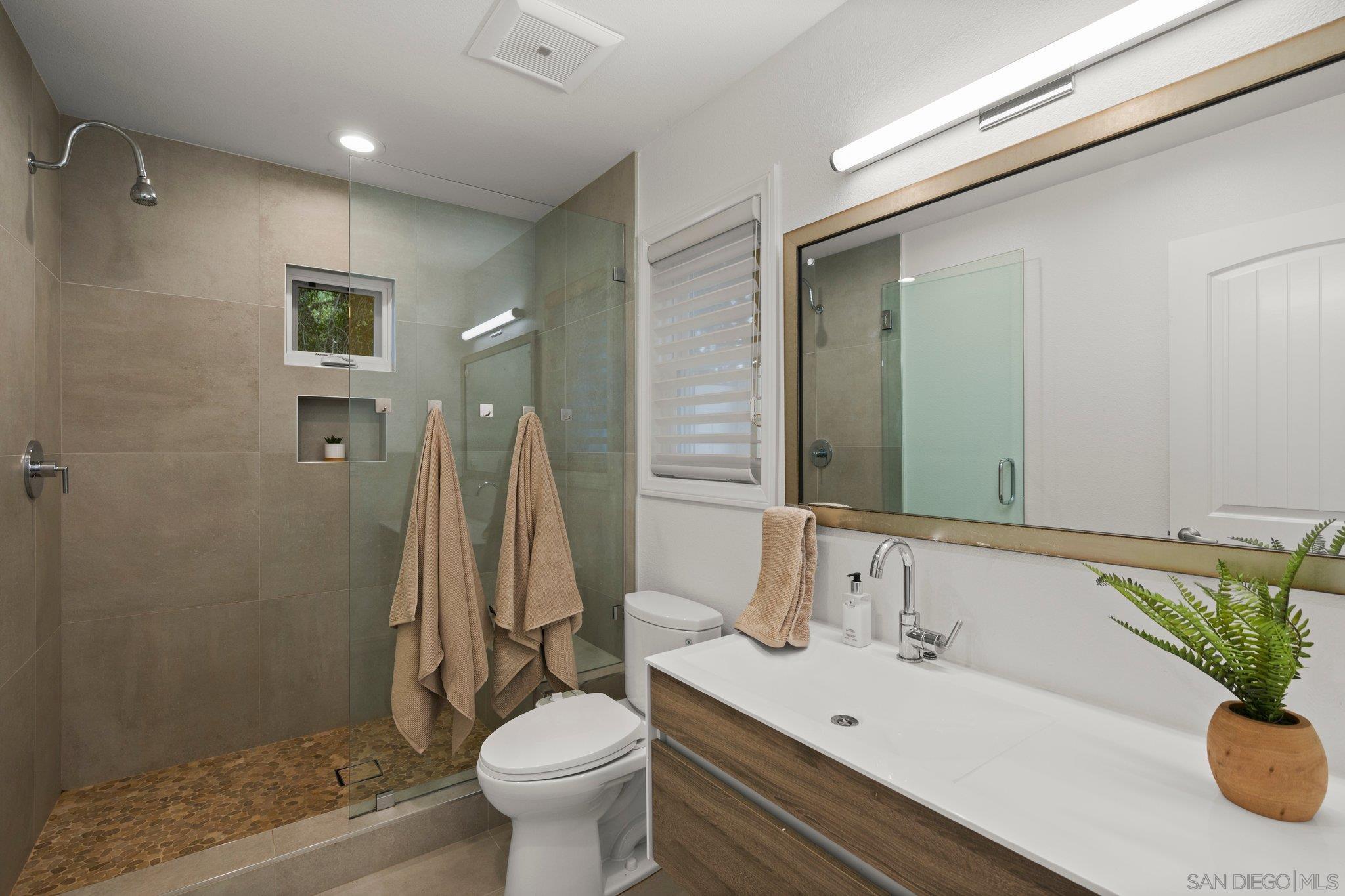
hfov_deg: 96.7
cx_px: 672
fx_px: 598
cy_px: 448
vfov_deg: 73.7
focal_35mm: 16
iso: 400
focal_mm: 16
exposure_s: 1/13
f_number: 8
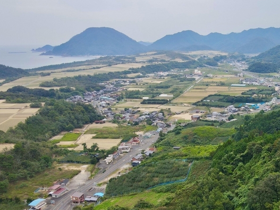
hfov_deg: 44.2
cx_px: 211
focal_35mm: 41
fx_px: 332
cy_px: 162
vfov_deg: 34.2
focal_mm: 4.5
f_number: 2.8
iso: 100
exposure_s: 1/240
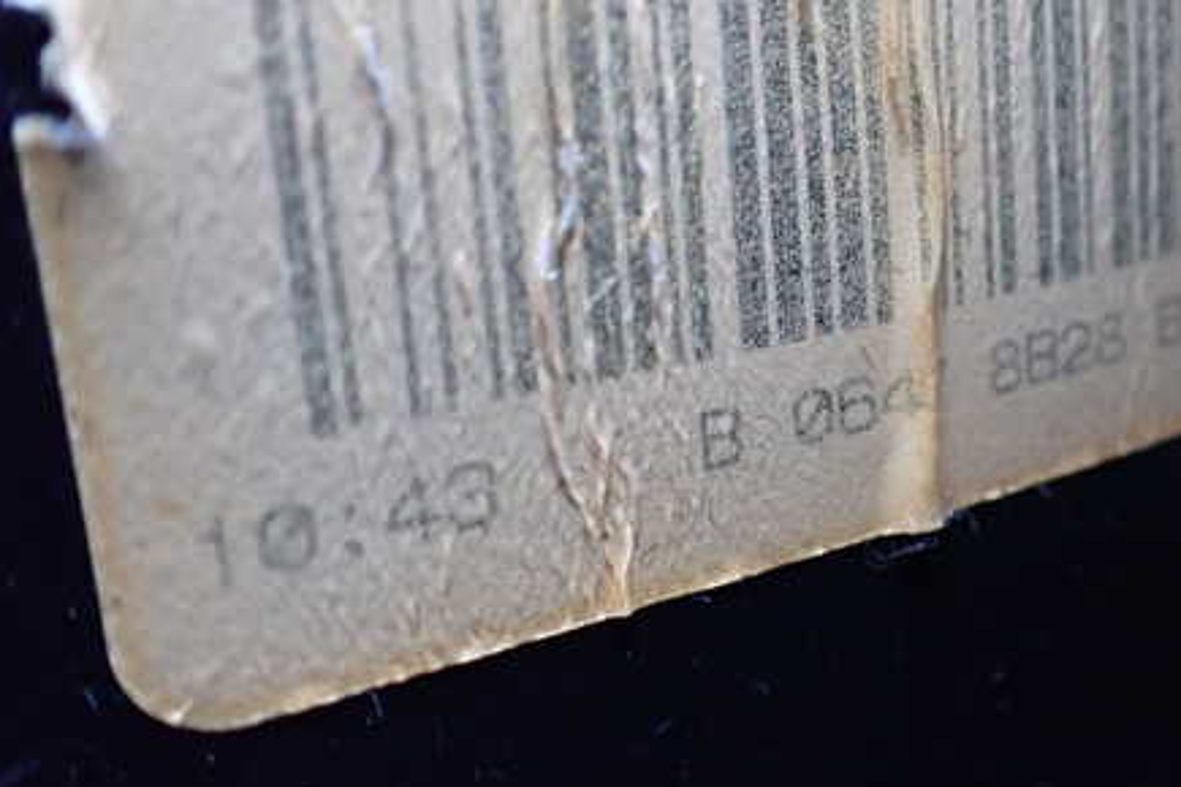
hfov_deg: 44.6
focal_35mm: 43
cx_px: 812
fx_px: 1411
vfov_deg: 31.0
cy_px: 285
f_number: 2.3
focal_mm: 5.4
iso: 800
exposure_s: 1/125
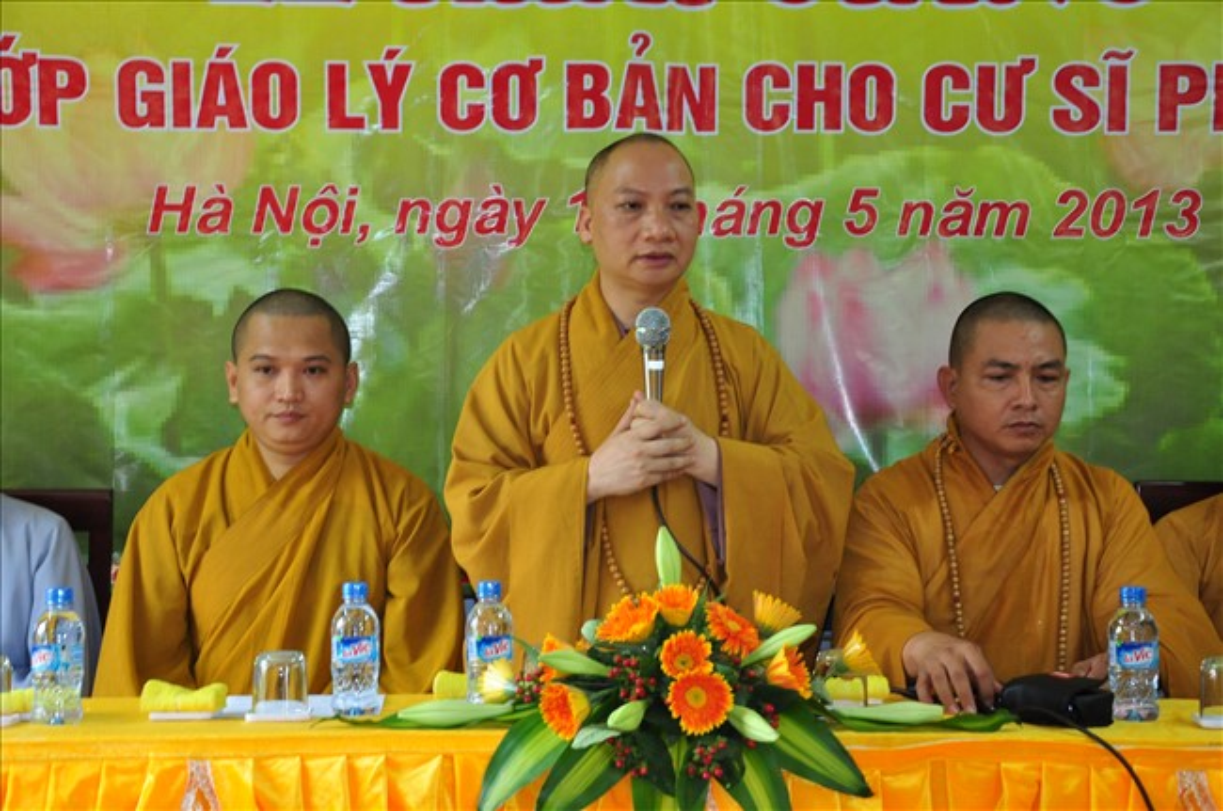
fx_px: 2442
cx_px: 612
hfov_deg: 28.1
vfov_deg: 18.9
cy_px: 406
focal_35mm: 72
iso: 1000
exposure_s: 1/40
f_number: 4.8
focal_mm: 48
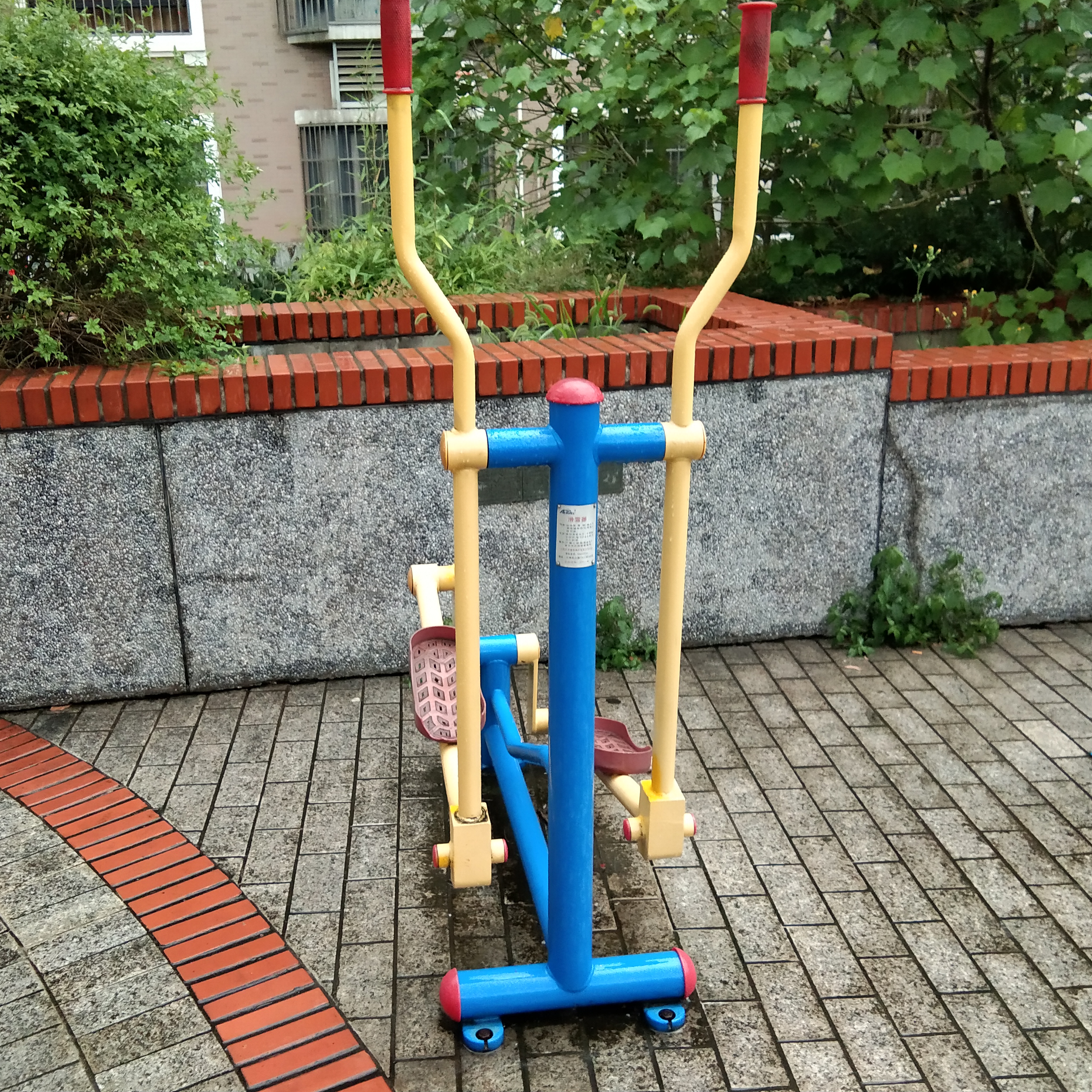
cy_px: 539
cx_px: 502
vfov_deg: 44.9
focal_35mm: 37
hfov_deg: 44.9
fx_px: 1321
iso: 200
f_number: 2.2
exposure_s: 1/33.3
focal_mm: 3.69
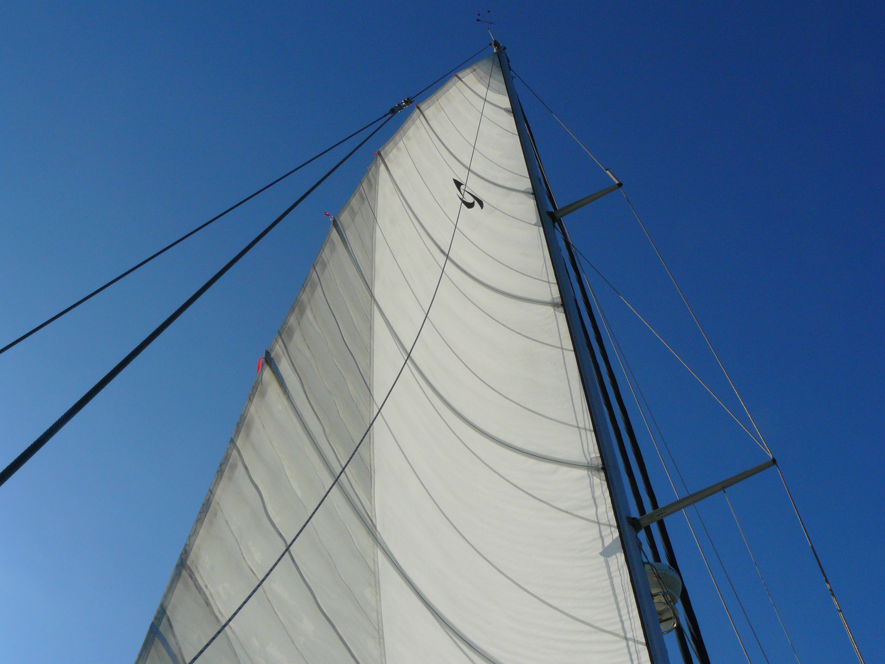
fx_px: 972
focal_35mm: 38
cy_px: 332
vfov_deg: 37.7
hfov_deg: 49.0
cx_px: 442
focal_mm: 6.3
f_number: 8
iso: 100
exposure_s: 1/500
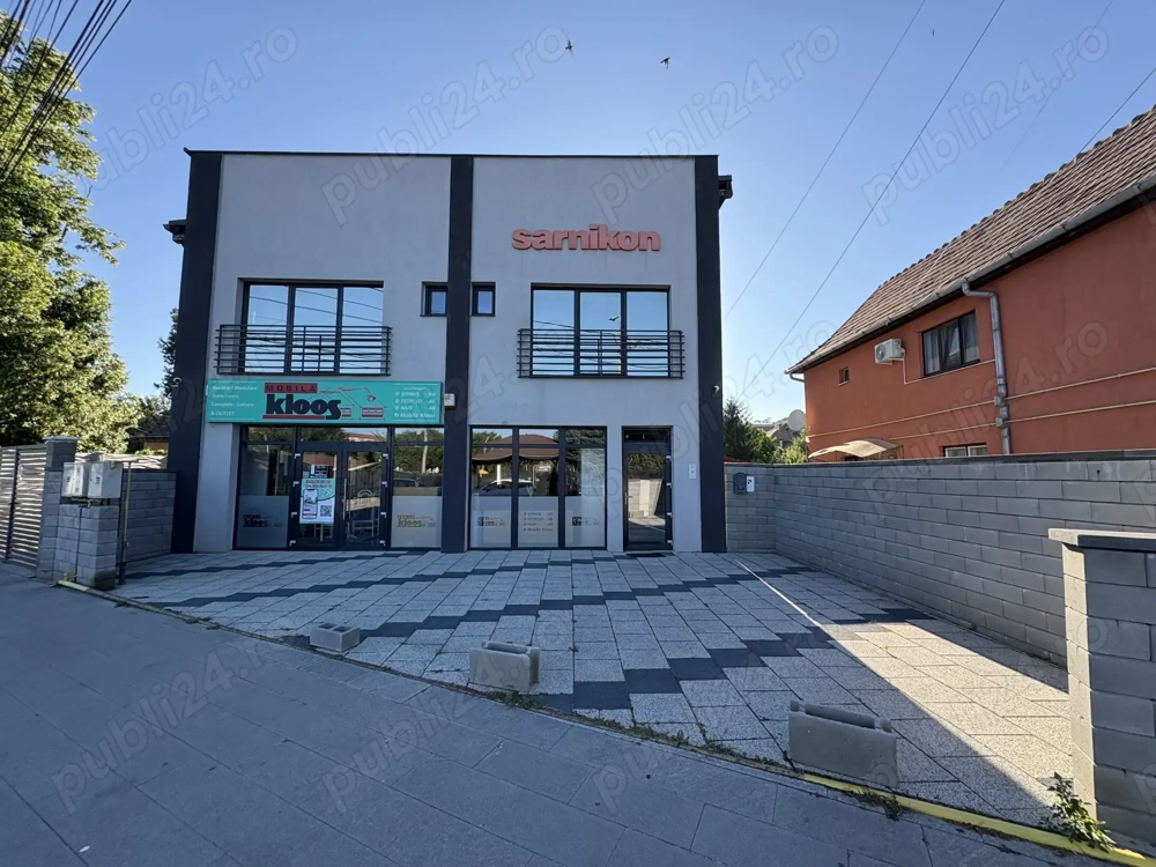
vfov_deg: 85.7
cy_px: 434
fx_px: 468
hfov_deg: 102.1
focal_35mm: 14
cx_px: 578
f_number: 2.2
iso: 64
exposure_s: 1/518
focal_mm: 2.22
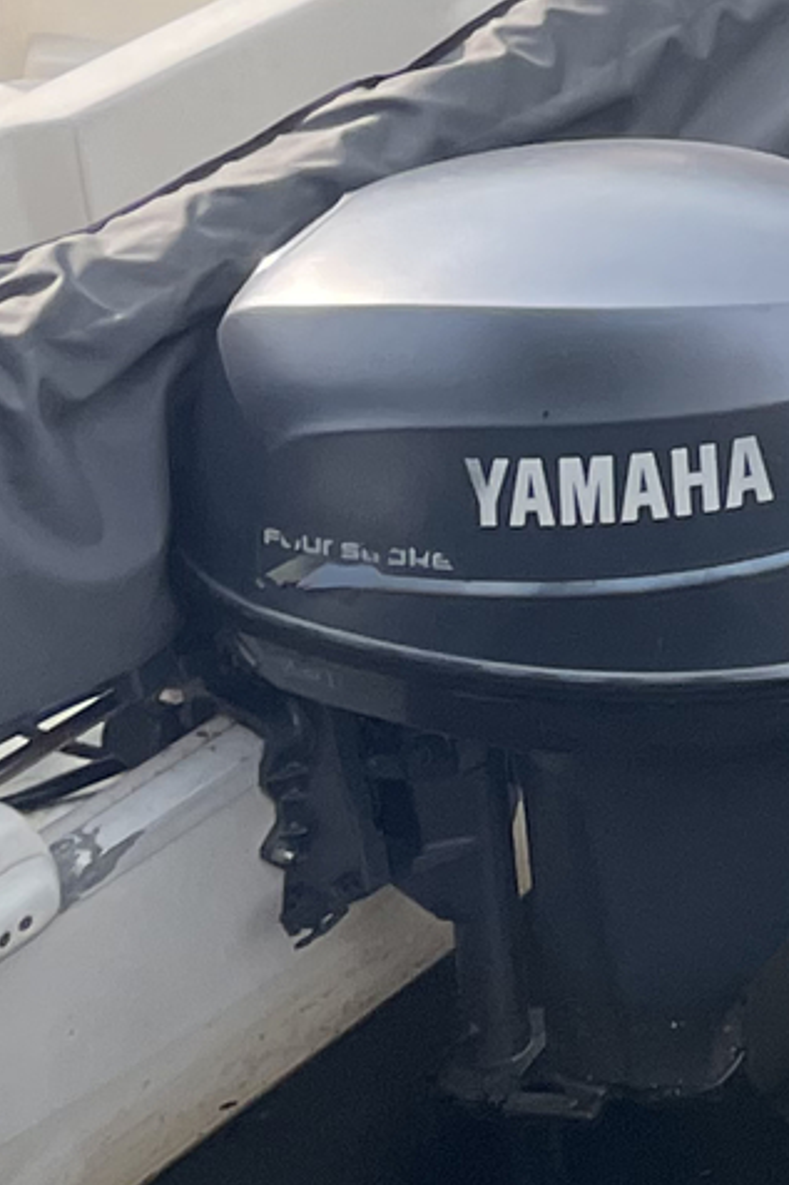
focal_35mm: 142
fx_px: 4671
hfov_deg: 8.1
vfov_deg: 13.2
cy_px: -845
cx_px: 2462
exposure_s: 1/1949
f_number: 1.6
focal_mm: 4.2
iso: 32
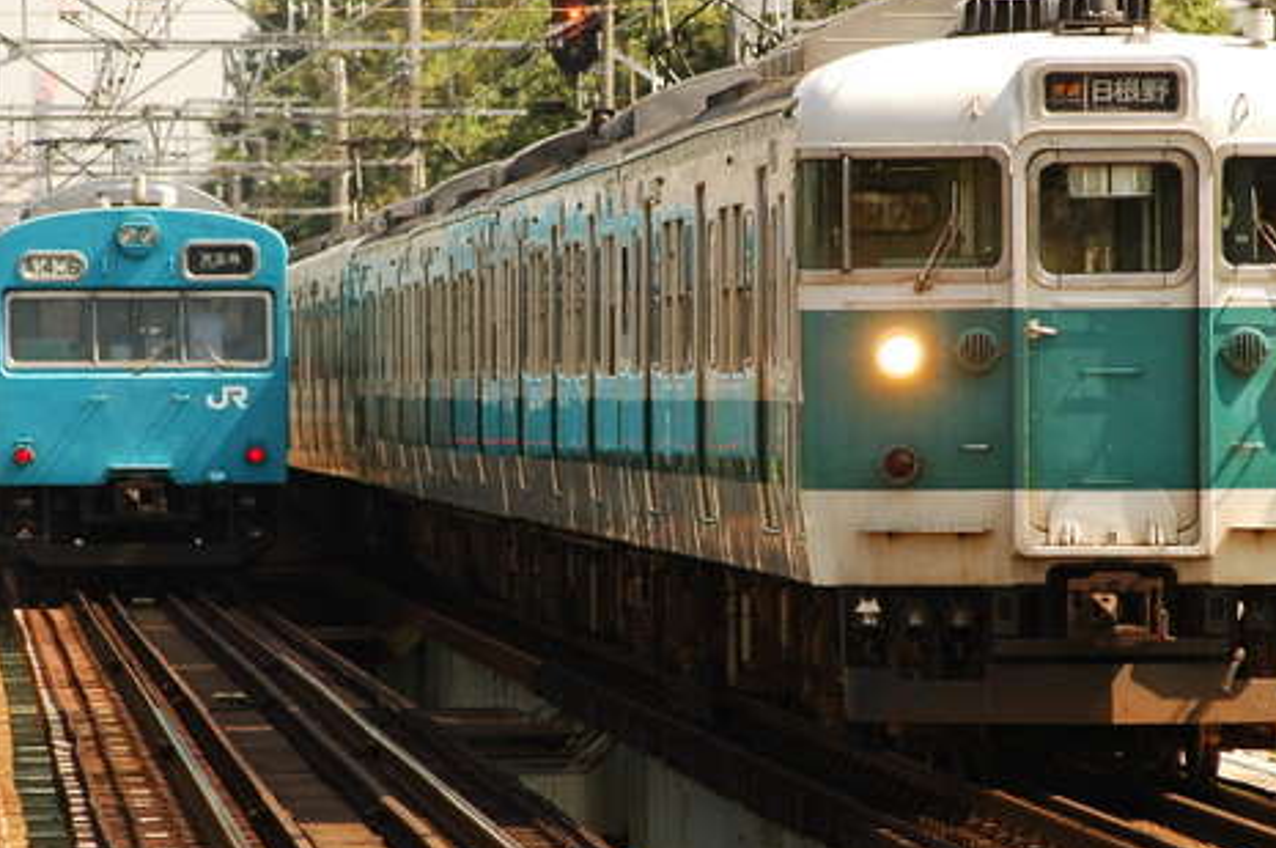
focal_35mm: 413
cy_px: 436
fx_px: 14623
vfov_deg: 3.3
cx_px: 694
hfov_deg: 5.0
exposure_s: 1/800
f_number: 5.6
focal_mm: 200
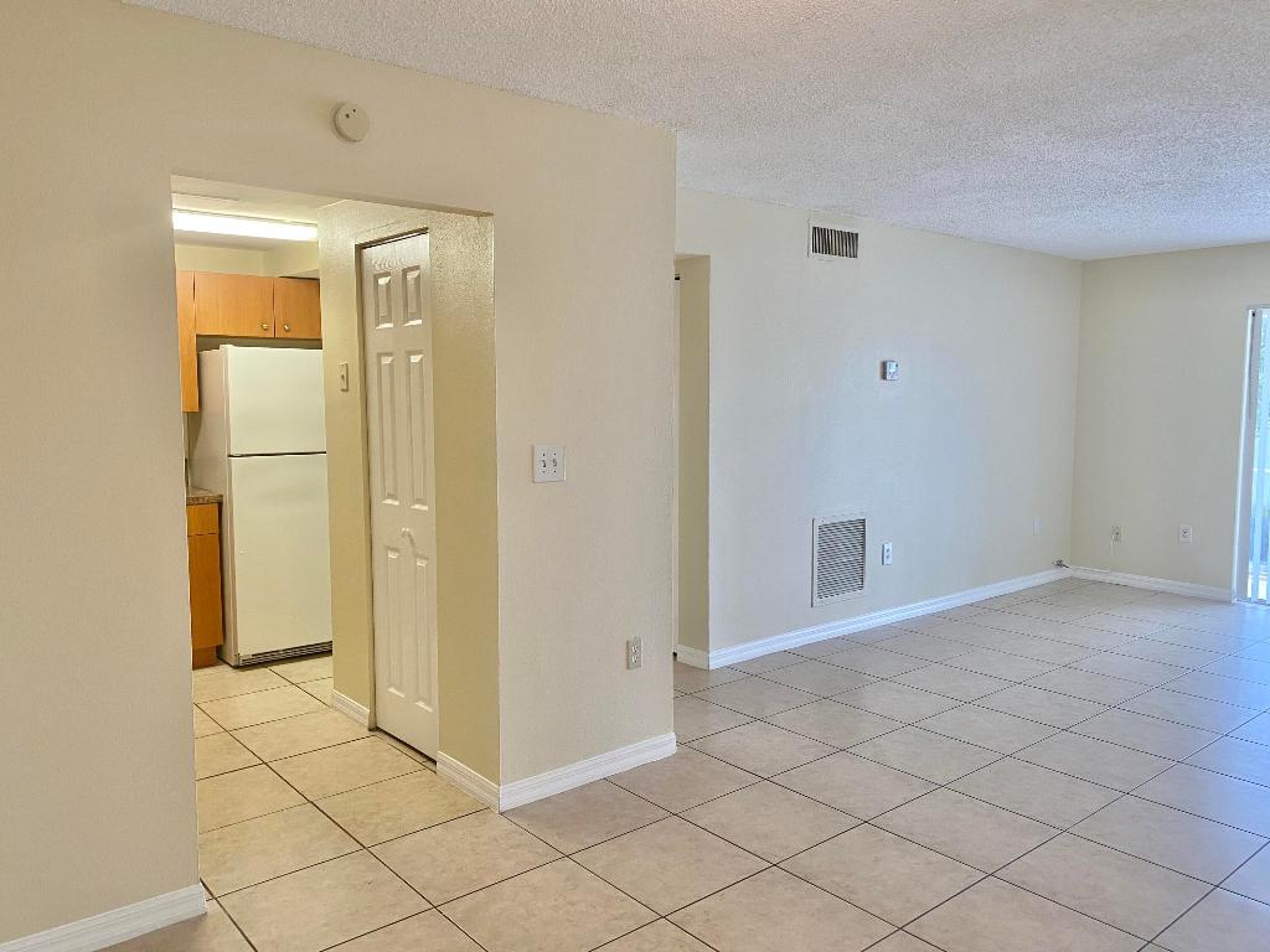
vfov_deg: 53.1
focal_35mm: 26
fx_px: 954
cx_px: 635
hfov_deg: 67.3
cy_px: 476
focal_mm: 4.25
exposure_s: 1/60
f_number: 1.8
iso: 100
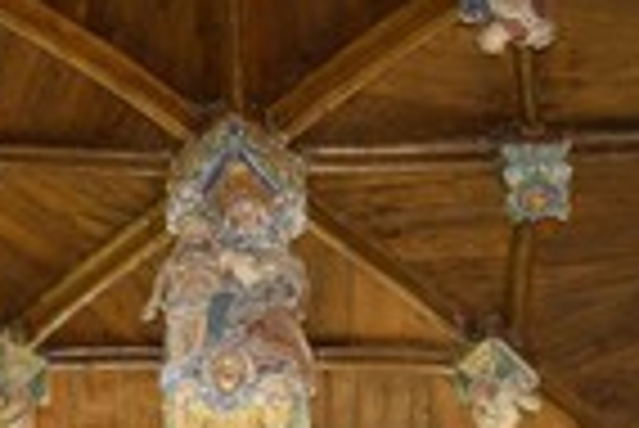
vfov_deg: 11.6
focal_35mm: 118
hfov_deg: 17.3
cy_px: 365
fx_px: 2097
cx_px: 230
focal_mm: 40
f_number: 5
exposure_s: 1/6
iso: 1600
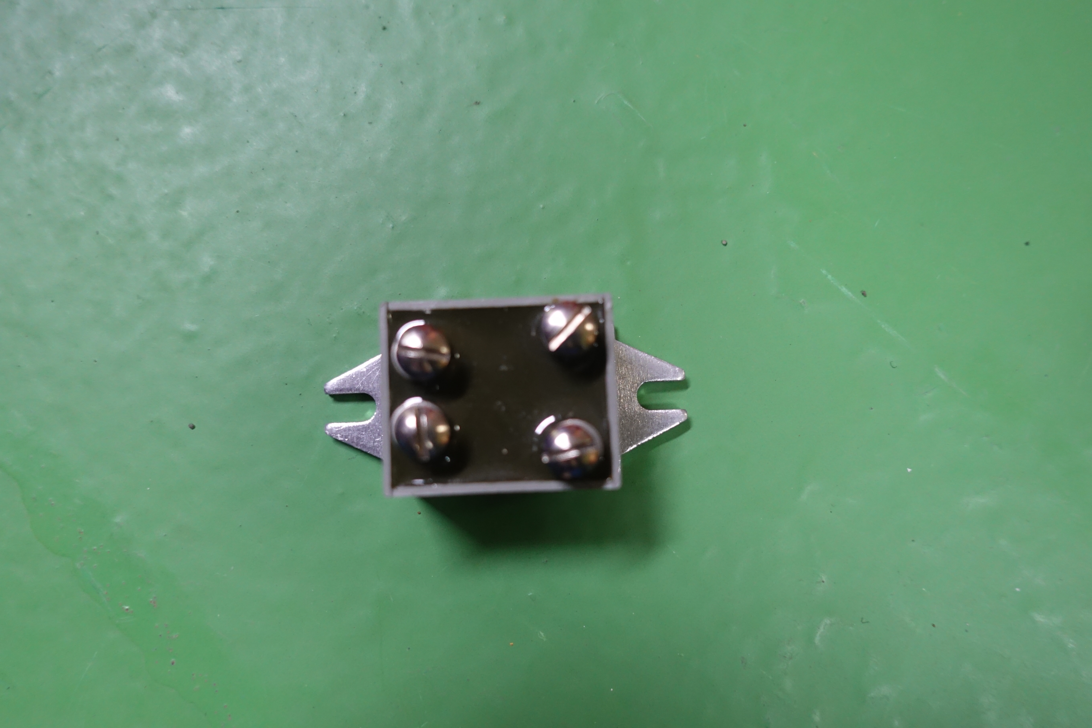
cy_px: 364
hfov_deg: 60.3
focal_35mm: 31
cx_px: 546
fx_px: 940
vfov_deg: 42.3
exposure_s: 1/40
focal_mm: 11.22
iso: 800
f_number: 2.5
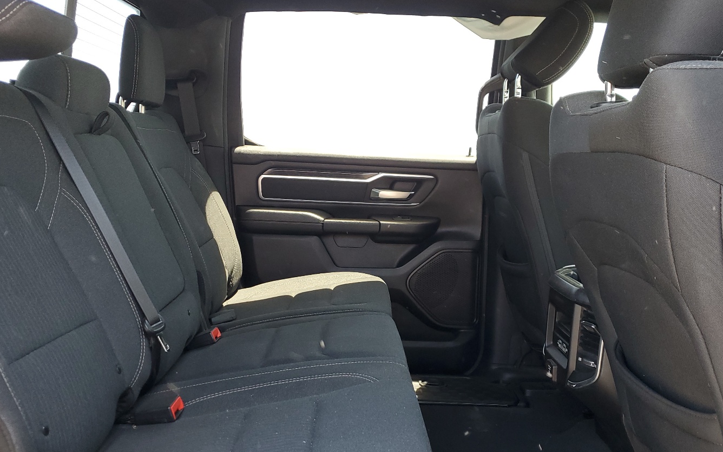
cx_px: 377
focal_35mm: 33
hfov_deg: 58.1
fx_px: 650
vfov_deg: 37.8
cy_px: 307
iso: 76
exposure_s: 1/120
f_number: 1.5
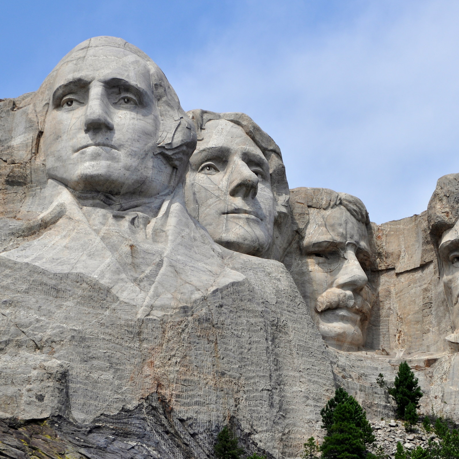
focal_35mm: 202
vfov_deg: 8.7
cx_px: 299
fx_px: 3025
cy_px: 230
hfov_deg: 8.7
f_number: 10
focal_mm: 105
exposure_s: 1/400
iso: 200
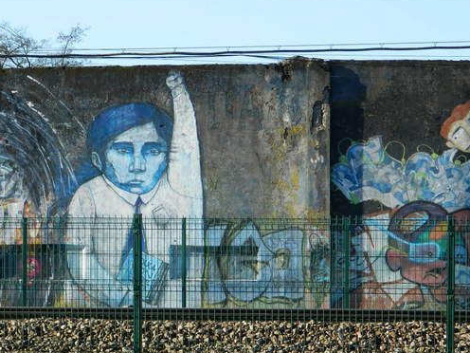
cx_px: 120
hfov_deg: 11.9
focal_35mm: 166
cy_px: 255
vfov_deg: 8.9
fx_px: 2254
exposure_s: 1/250
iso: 80
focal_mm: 18.6
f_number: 4.5
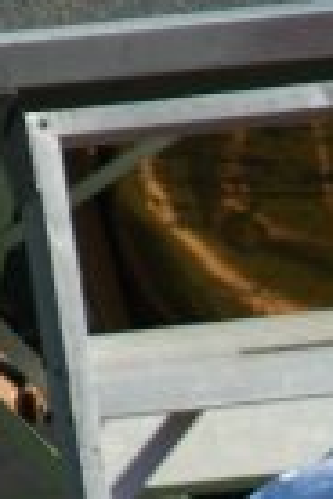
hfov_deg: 0.5
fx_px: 36086
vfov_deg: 0.8
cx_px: 566
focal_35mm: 2601
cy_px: 951
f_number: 6.3
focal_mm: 400
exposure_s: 1/800
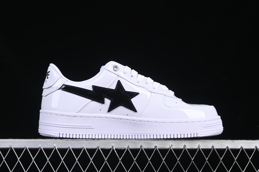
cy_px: 86
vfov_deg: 18.2
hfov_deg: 27.0
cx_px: 130
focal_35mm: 75
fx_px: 540
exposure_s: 1/100
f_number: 8
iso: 160
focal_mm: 50
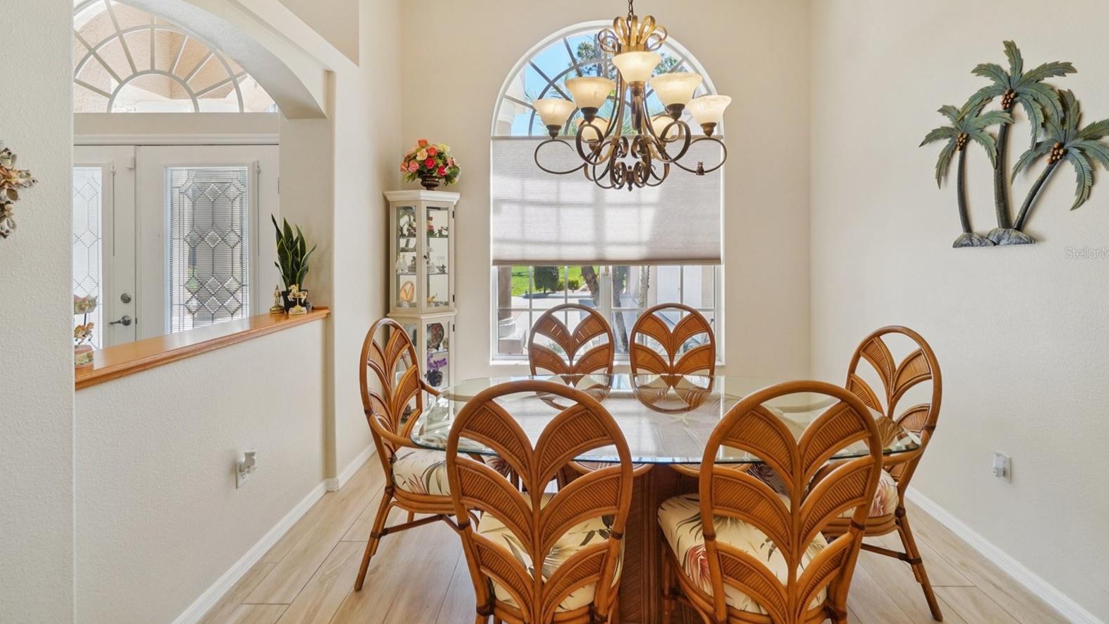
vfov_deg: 66.5
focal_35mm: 16
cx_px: 563
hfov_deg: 99.4
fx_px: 471
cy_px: 253
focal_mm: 10
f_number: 8
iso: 100
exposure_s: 1/30
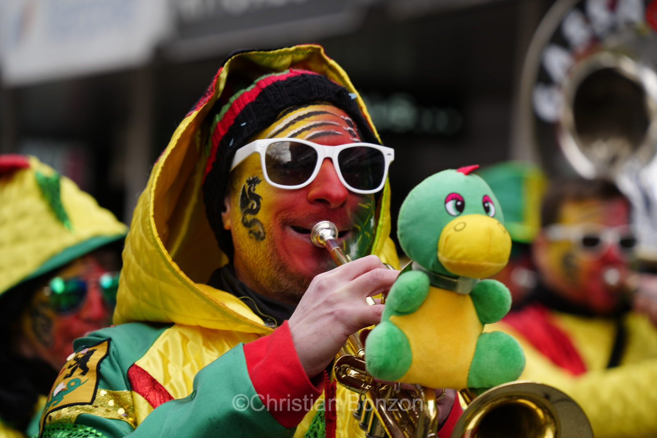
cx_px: 328
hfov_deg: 10.3
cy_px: 219
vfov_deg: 6.9
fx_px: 3649
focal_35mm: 200
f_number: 6.3
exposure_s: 1/250
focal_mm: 200
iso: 250
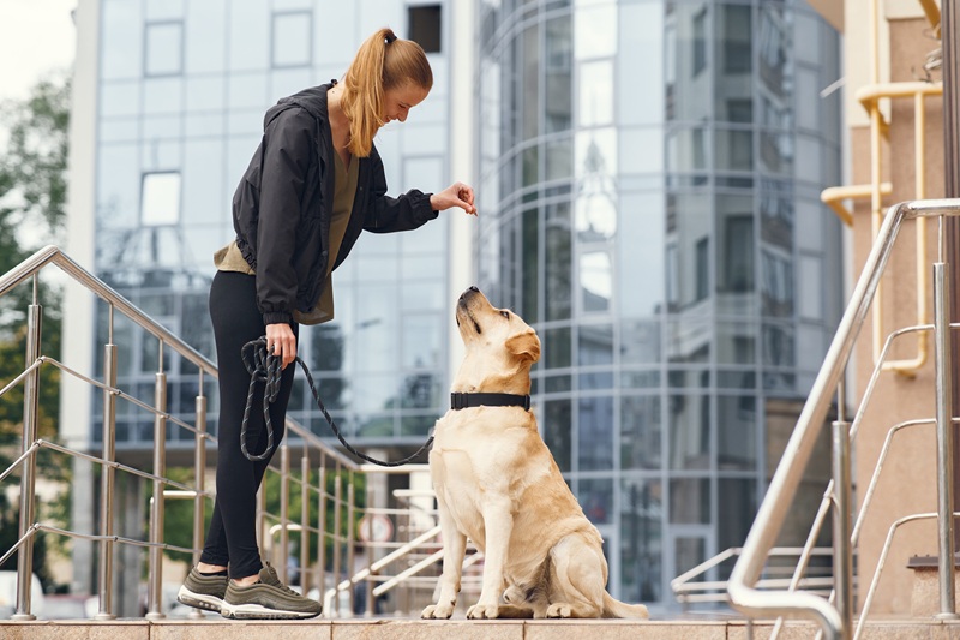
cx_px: 480
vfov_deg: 16.1
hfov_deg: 23.9
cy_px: 320
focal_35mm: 85
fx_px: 2266
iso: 400
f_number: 2.8
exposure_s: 1/1000
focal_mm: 85
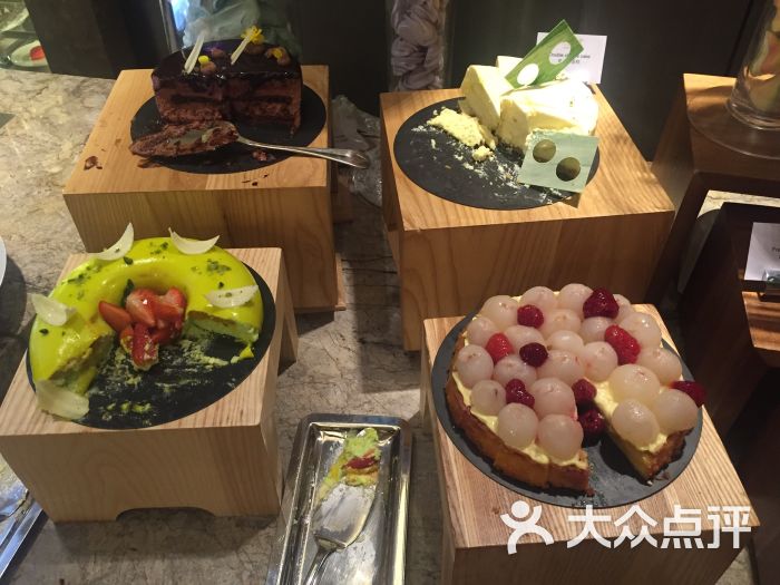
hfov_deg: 61.7
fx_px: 653
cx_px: 390
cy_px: 292
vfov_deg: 48.2
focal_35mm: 29
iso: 250
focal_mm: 4.15
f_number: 2.2
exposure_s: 1/33
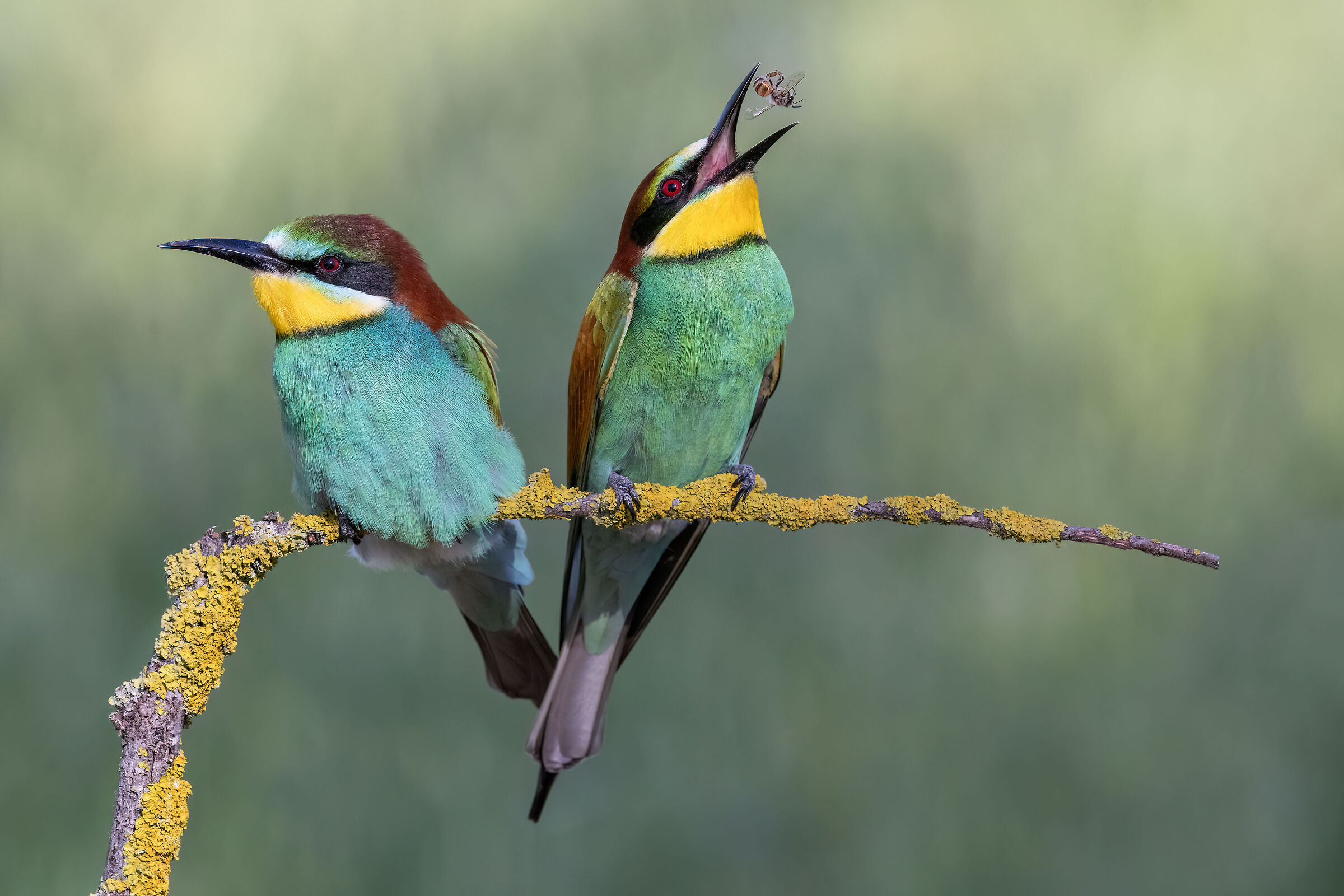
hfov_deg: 2.7
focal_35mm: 750
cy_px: 448
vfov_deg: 1.8
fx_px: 27998
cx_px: 672
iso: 2000
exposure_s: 1/2000
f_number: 10
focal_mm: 500
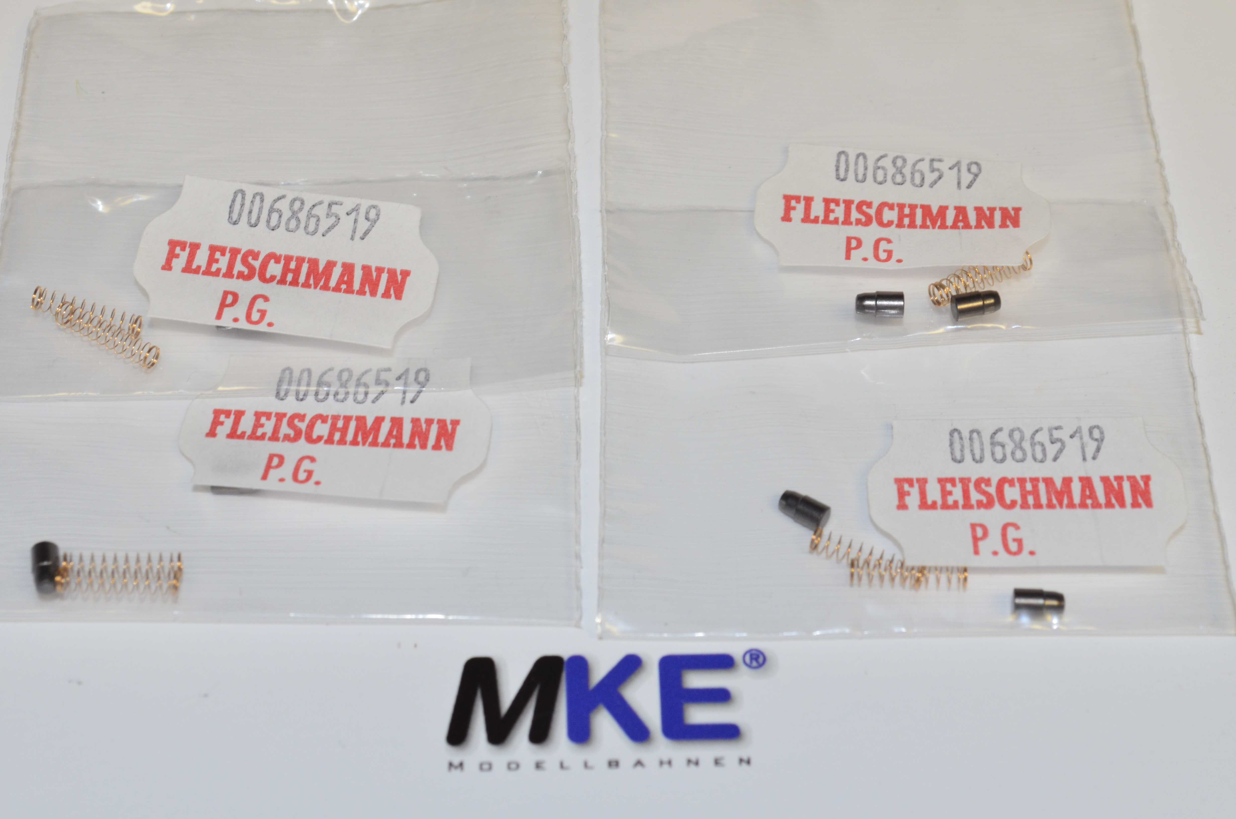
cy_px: 410
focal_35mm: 82
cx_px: 618
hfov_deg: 24.7
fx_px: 2827
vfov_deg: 16.5
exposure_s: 1/60
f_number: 11
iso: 900
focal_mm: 55
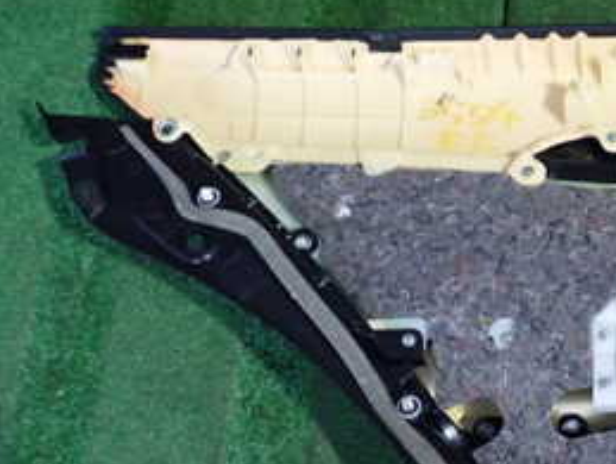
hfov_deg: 24.6
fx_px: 1319
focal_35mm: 74
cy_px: 333
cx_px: 673
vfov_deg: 19.8
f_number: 2.4
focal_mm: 5.79
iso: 640
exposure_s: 1/30
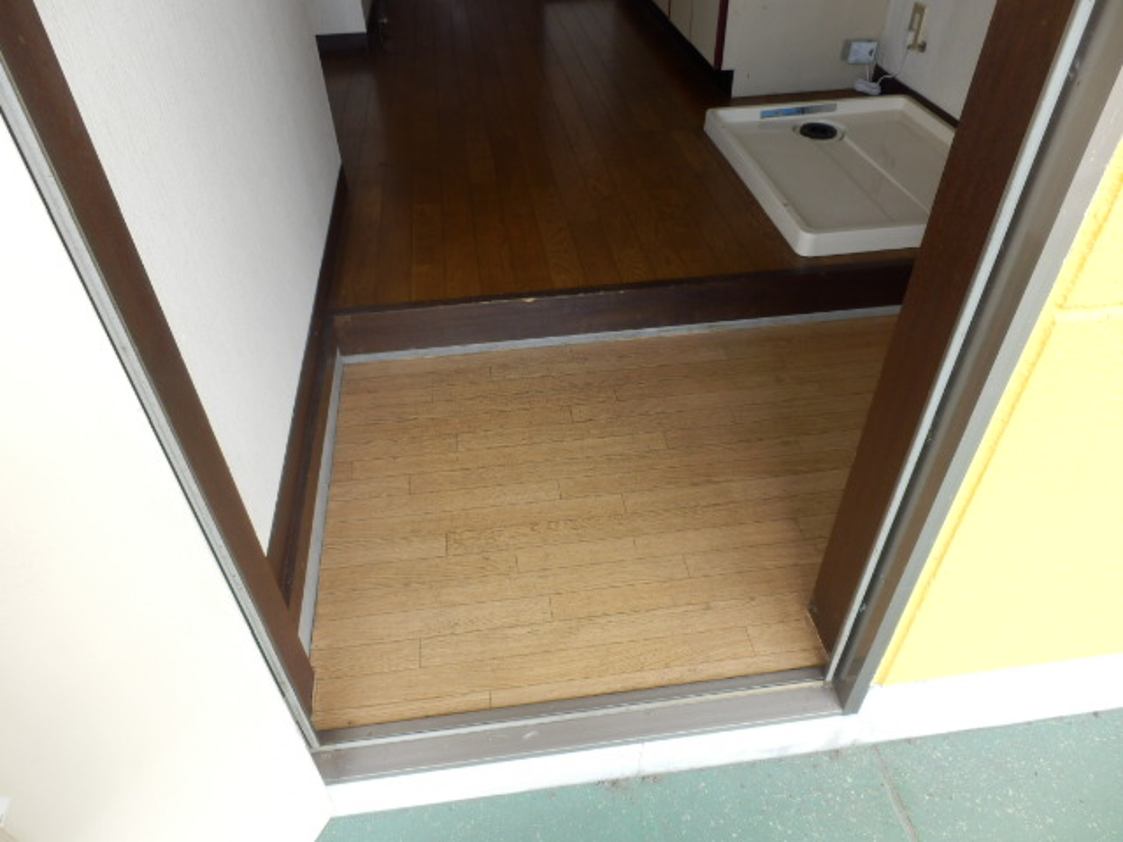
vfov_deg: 56.8
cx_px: 562
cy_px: 421
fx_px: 779
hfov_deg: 71.6
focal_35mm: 24
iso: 80
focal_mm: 4.2
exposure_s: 1/50
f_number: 3
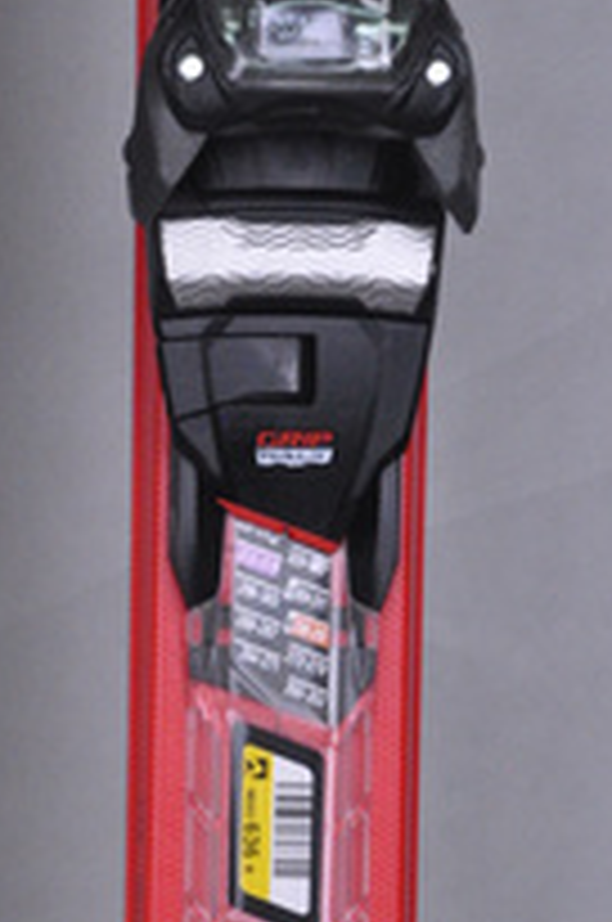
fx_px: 6729
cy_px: 922
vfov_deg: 7.8
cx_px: 7
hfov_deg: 5.2
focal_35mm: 263
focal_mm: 80
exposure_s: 1/125
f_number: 9.5
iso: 3200
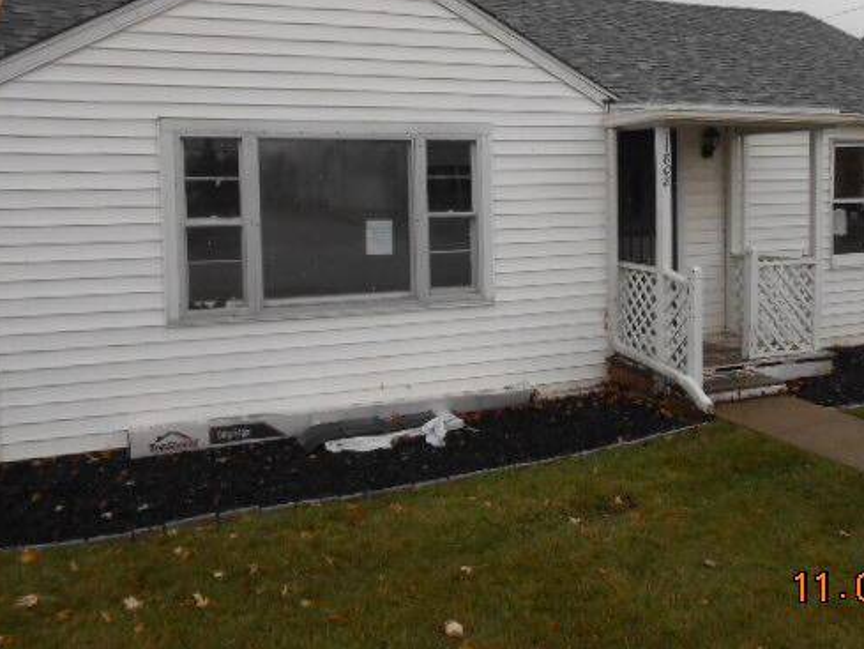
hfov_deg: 53.7
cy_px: 255
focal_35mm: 34
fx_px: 849
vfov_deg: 41.6
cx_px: 504
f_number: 3.5
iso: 200
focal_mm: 4.6
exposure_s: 1/250
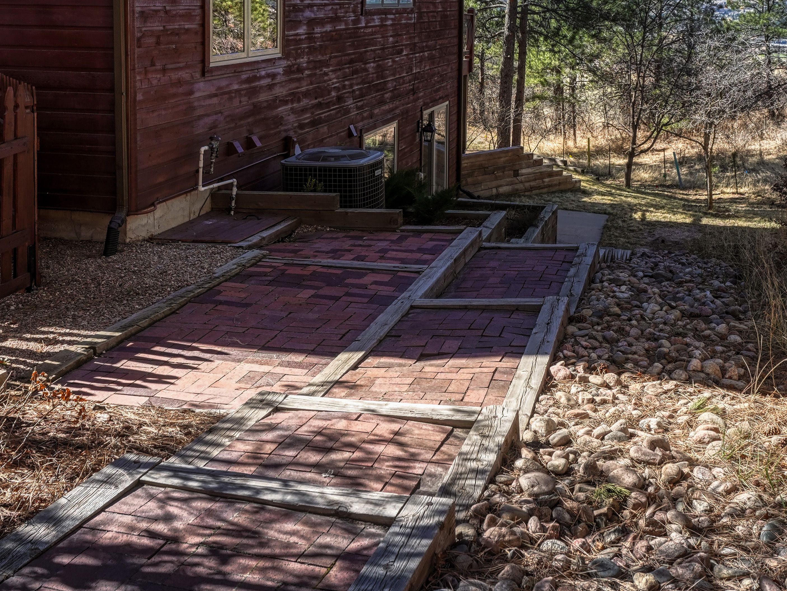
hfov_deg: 45.0
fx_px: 946
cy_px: 75
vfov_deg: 33.1
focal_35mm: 42
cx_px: 459
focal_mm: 20.3
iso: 400
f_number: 8
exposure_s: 1/2000
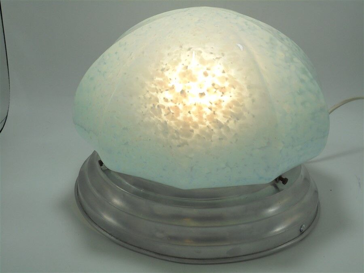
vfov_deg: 29.7
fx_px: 515
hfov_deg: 38.9
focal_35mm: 49
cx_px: 182
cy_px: 136
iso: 100
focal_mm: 8.9
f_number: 4.8
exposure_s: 1/160
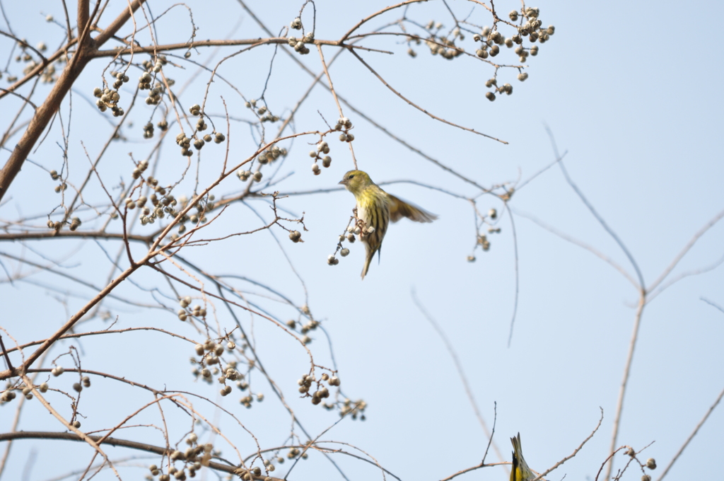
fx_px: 15064
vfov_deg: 1.8
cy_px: 240
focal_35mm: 750
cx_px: 362
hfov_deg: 2.8
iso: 200
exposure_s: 1/250
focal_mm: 500
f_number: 6.3
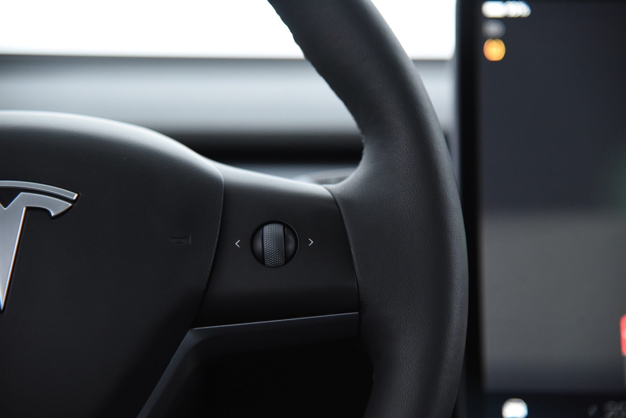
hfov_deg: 17.1
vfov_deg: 11.4
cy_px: 209
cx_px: 313
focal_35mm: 120
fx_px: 2087
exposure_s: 1/25
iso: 4000
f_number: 4
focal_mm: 120
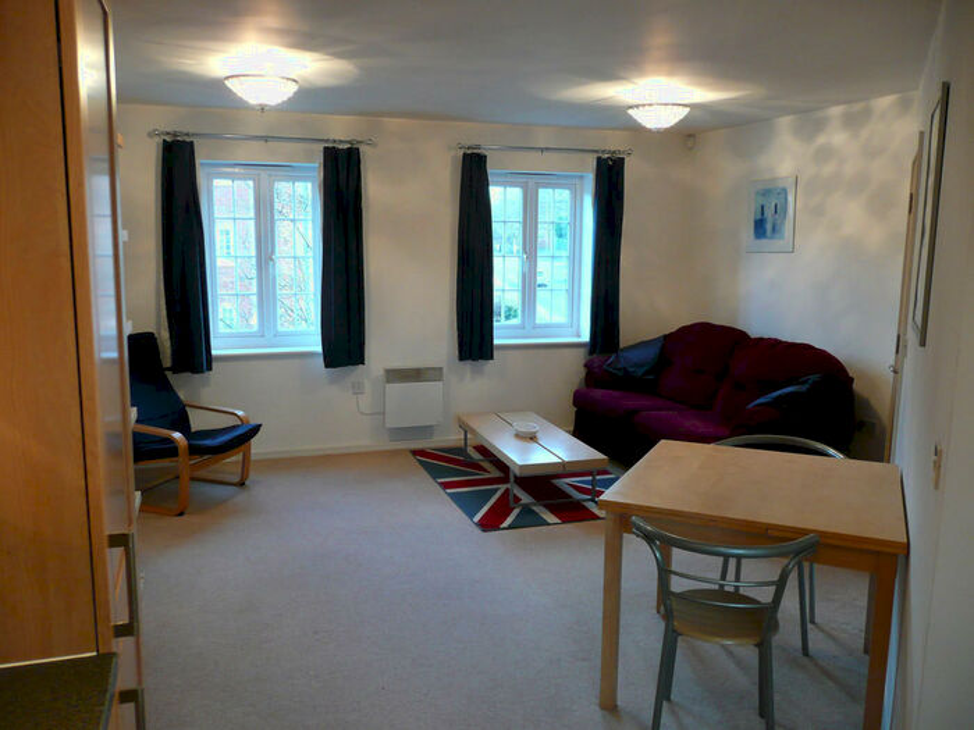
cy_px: 365
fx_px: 788
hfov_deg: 63.4
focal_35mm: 28
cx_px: 487
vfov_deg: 49.7
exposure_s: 1/13
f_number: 3.3
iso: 200
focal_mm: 4.6
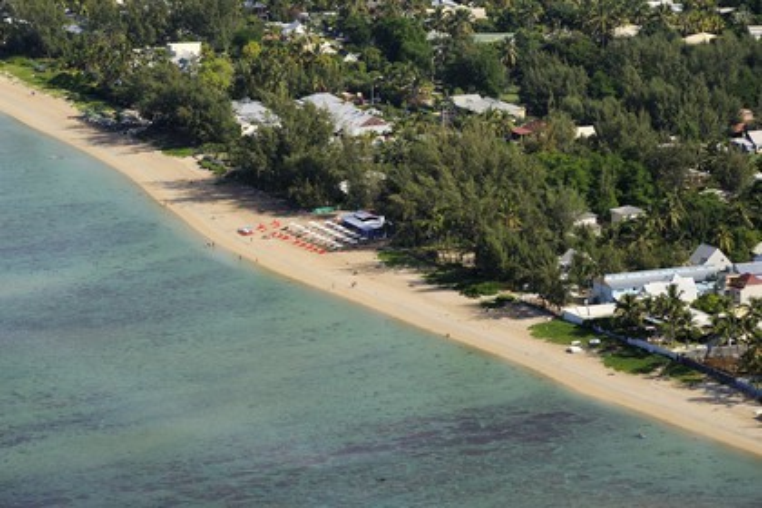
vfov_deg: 6.9
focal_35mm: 200
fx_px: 4233
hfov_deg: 10.3
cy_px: 254
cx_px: 381
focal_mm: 200
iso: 800
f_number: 13
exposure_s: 1/1250
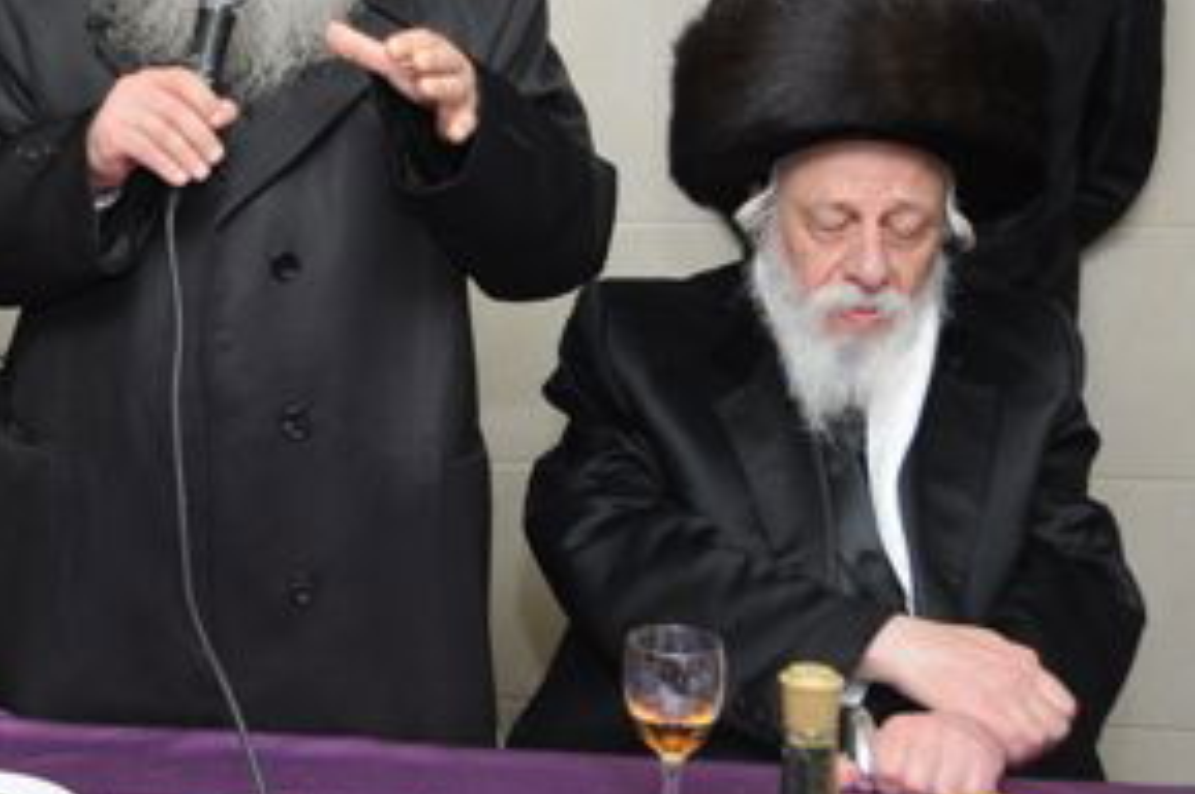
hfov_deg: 26.2
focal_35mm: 73
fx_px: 2420
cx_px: -17
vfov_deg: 18.3
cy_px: 72
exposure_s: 1/125
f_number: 4
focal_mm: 22
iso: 320
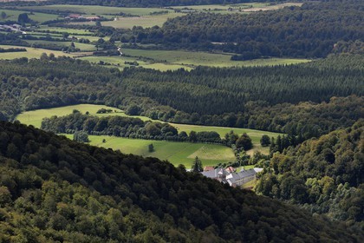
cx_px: 182
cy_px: 122
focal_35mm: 200
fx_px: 2022
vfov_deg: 6.9
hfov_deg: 10.3
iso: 200
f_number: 10
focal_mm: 200
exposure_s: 1/200
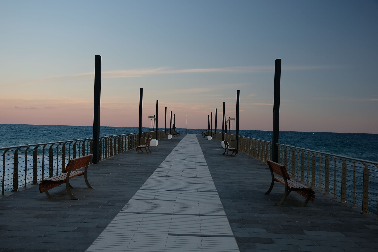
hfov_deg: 51.9
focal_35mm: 37
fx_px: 388
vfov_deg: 35.9
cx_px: 189
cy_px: 126
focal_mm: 24.7
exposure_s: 1/85
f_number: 4
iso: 200
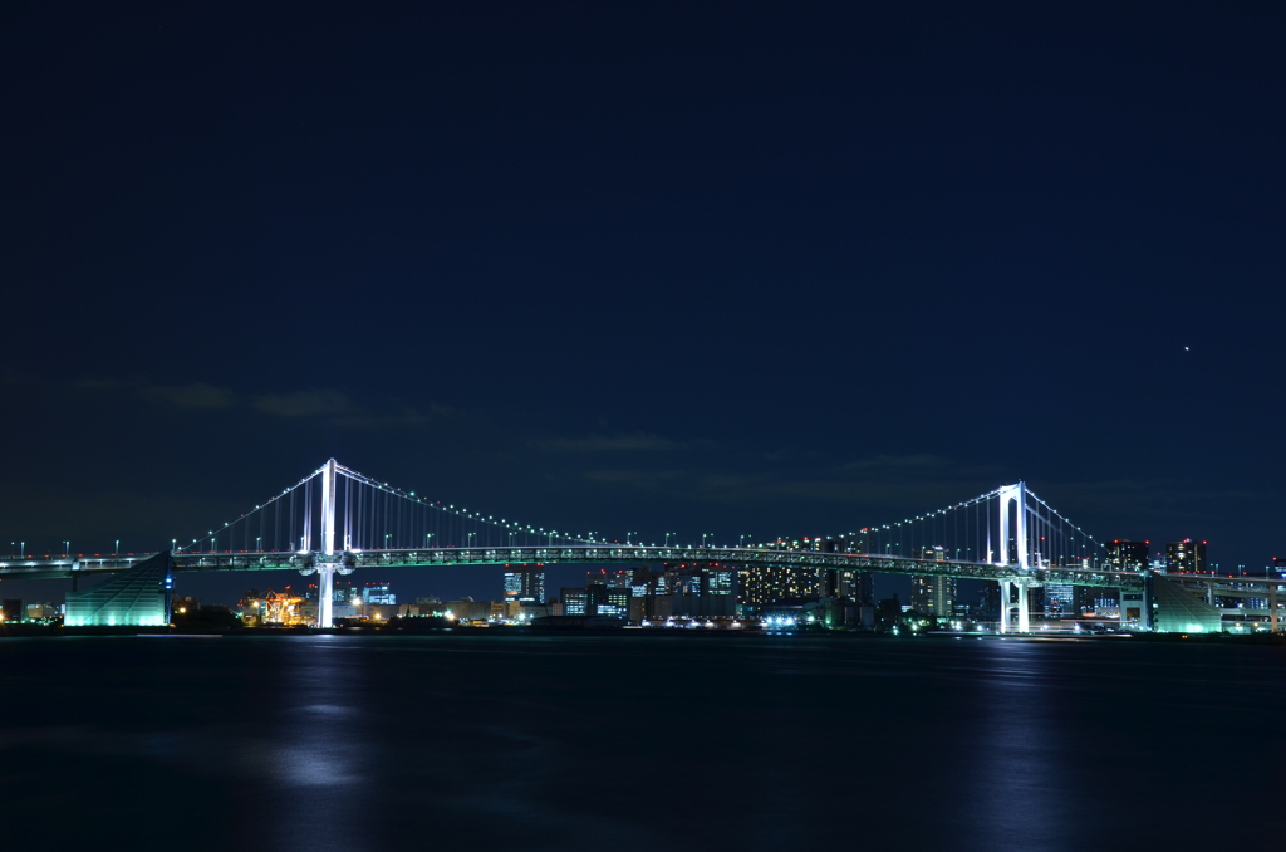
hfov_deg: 39.0
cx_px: 643
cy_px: 426
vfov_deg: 26.4
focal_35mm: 51
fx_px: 1818
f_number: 11
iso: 100
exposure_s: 15
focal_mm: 34
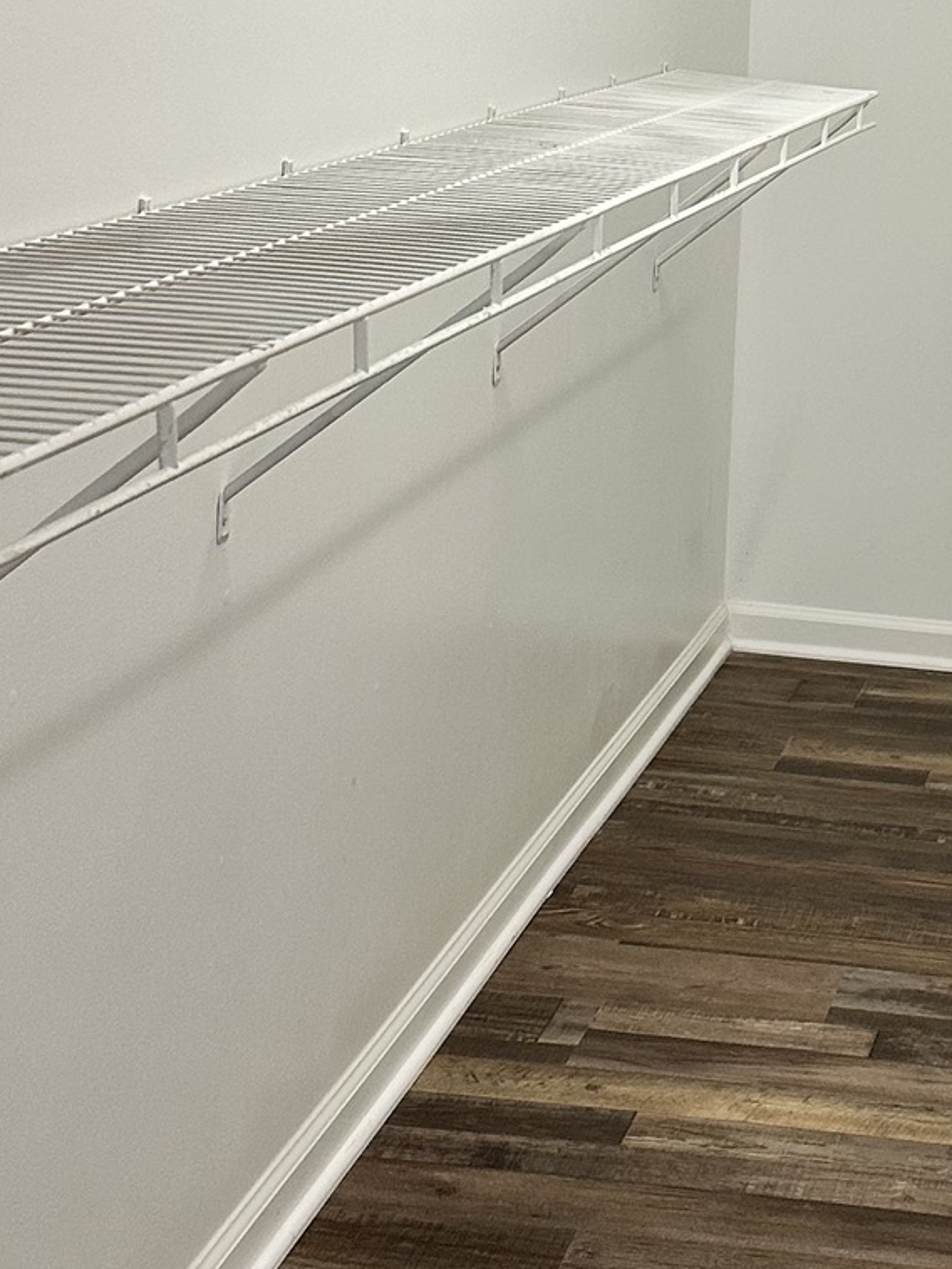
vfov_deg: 26.6
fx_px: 2676
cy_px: 506
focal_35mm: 73
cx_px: 999
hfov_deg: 19.5
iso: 250
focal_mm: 6.86
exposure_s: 1/60
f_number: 1.78
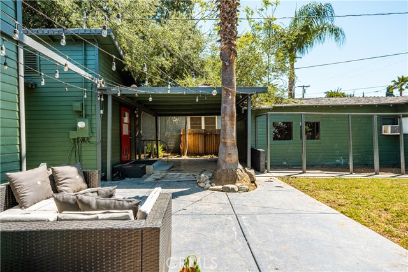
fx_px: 181
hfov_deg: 96.7
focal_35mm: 16
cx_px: 204
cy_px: 136
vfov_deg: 73.8
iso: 100
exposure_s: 1/200
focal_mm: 16
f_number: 6.3
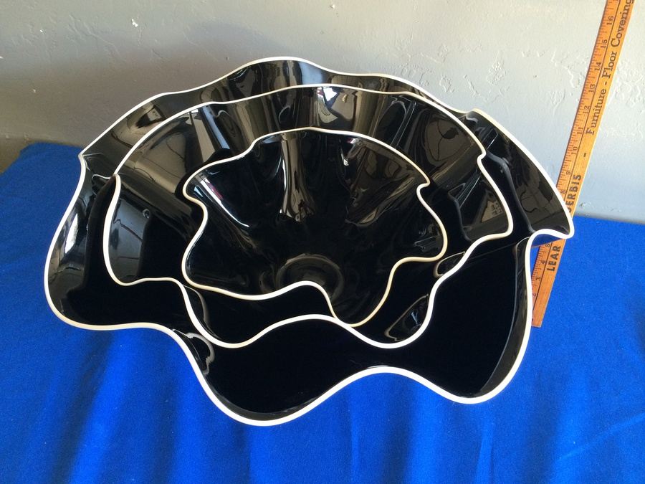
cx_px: 322
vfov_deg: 46.8
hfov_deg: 60.0
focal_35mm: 30
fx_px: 559
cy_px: 242
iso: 160
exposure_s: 1/30
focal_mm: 4.12
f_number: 2.2
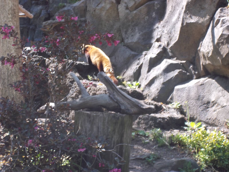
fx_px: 714
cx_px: 114
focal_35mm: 108
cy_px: 86
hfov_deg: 18.2
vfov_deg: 13.7
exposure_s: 1/60
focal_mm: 19.5
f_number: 5.6
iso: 80
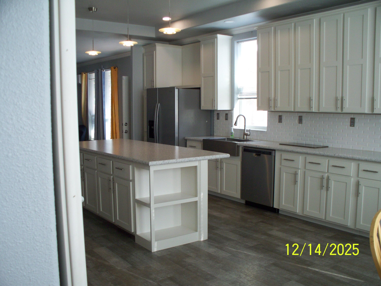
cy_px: 143
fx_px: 396
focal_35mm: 36
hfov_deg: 51.3
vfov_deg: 39.7
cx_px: 190
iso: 160
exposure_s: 1/60
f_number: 2.8
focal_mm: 7.54
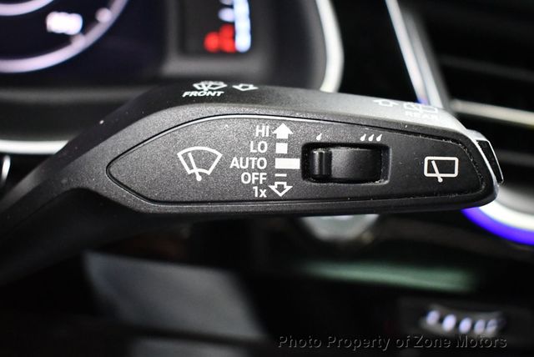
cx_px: 267
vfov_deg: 28.1
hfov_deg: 41.1
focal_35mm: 48
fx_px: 713
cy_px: 178
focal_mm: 24
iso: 5000
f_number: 4
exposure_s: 1/60
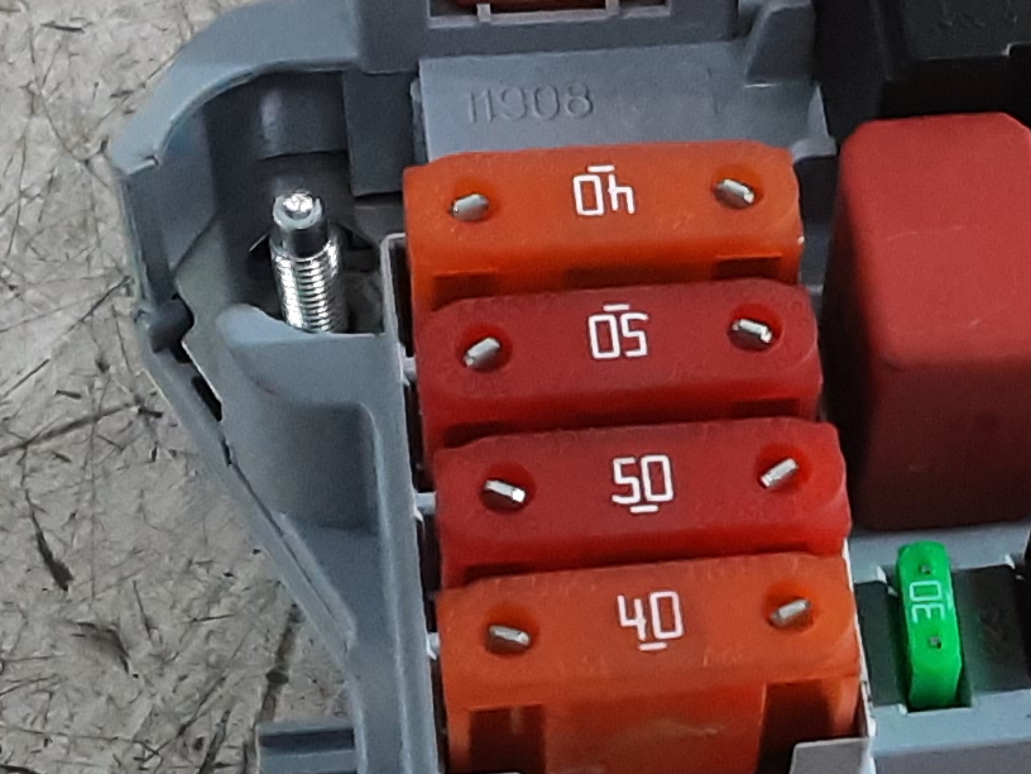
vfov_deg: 13.6
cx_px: 941
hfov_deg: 17.9
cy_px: 673
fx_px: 3217
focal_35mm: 108
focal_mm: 2.91
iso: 200
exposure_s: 1/50
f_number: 1.9
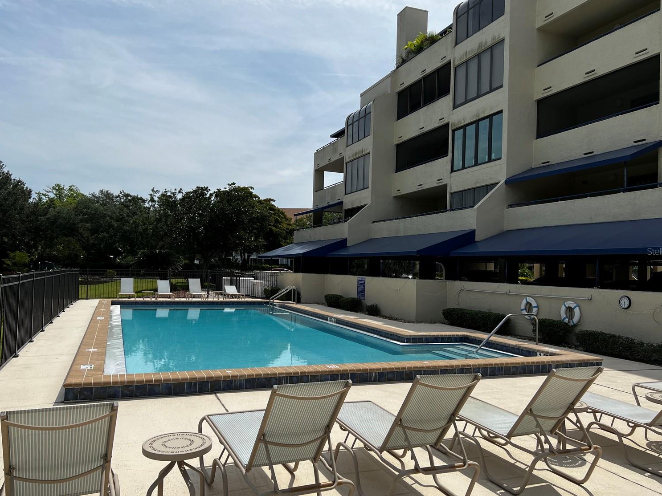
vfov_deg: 49.7
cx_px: 333
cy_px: 251
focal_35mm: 28
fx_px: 535
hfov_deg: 63.5
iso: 50
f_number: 1.5
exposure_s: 1/6579
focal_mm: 5.7
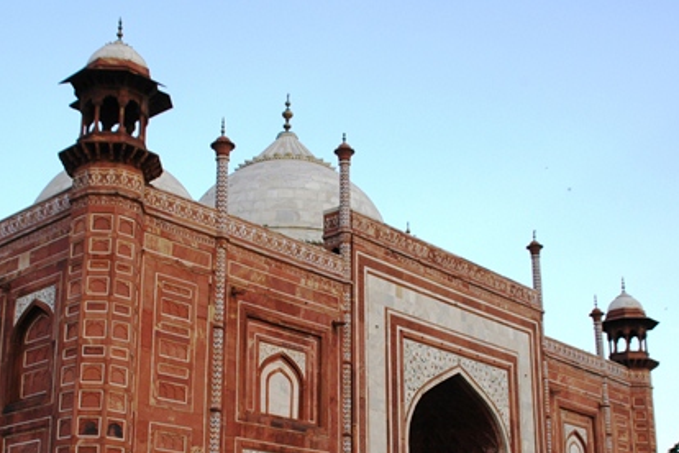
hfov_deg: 38.8
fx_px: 962
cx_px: 302
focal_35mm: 51
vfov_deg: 26.2
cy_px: 322
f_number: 9
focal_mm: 22
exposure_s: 1/125
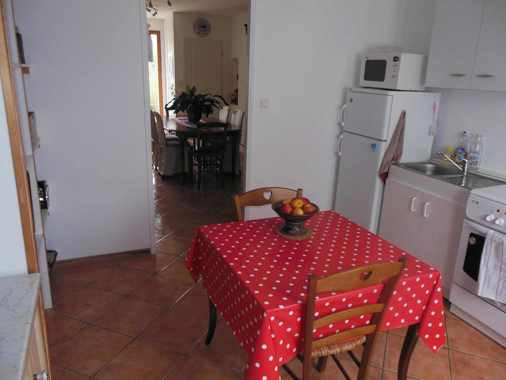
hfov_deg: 67.3
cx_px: 258
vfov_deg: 53.1
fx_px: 380
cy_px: 188
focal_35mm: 26
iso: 125
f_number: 3.2
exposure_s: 1/30
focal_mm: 4.5
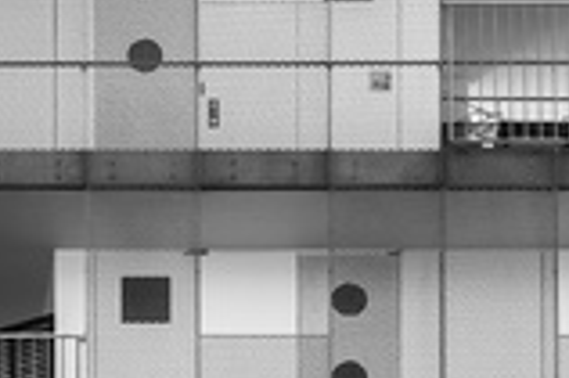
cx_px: -101
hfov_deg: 7.2
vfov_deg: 4.8
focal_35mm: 285
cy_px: 182
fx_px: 4500
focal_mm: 30.2
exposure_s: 1/500
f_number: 4.5
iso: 200
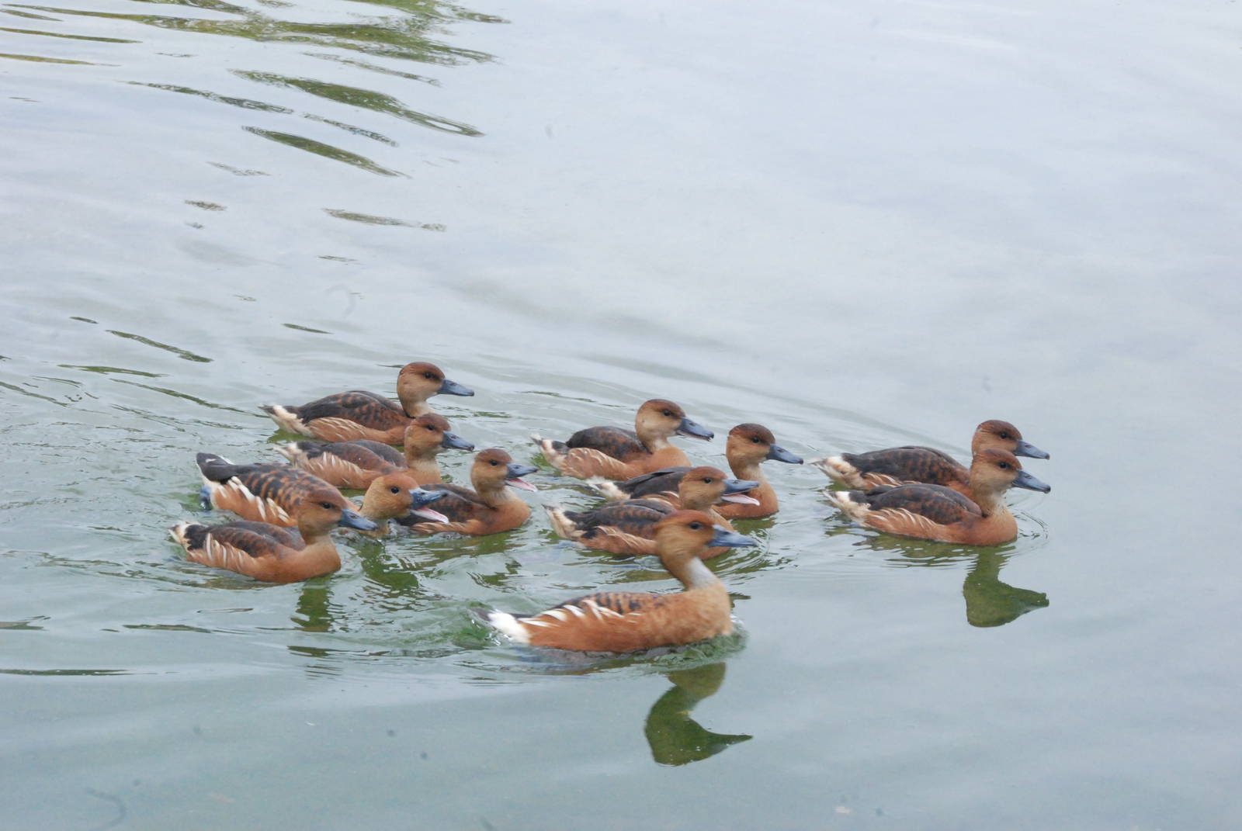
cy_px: 416
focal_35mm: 129
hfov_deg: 15.9
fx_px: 4456
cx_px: 621
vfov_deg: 10.7
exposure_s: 1/160
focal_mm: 86
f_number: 22
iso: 1600
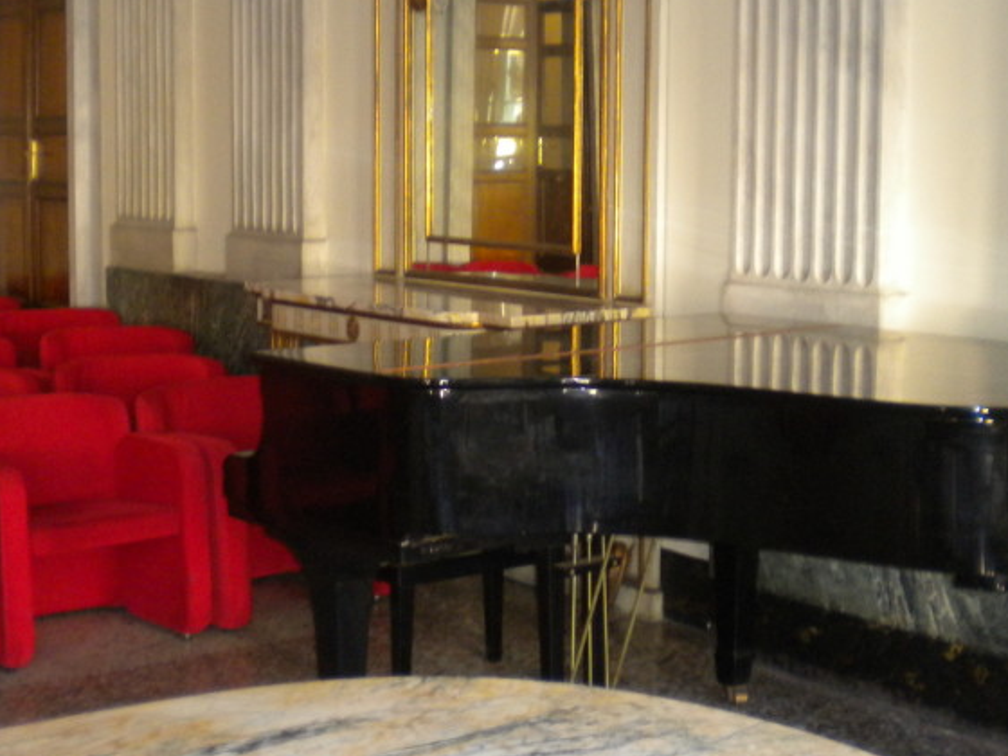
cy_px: 308
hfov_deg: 30.3
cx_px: 517
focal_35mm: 64
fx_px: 1864
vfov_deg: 22.9
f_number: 3.1
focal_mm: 6.3
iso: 200
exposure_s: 1/30
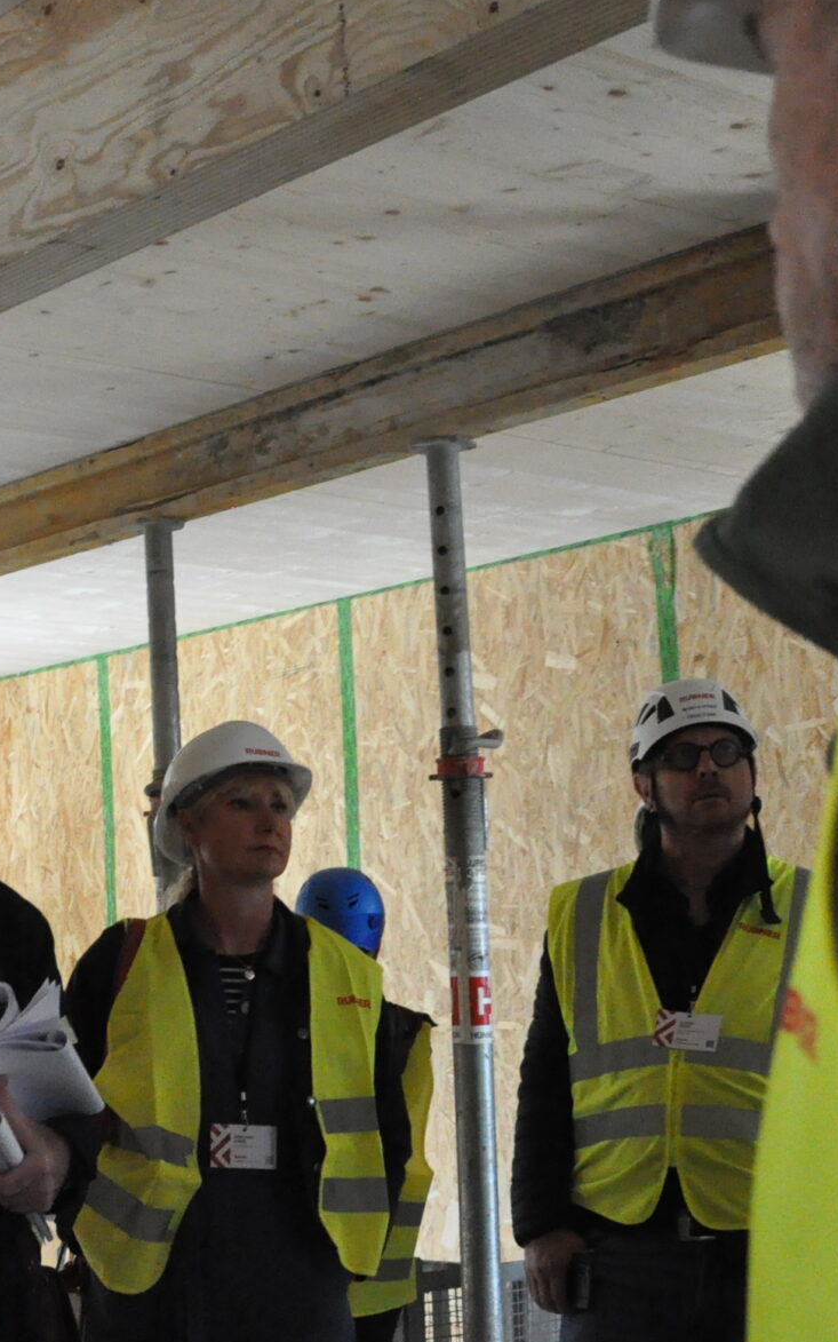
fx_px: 2193
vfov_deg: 34.0
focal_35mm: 60
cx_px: -183
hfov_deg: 20.2
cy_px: 748
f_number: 5.6
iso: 3200
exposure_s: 1/25
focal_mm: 18
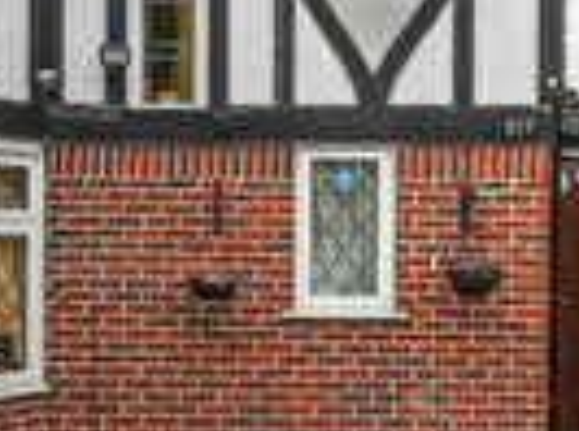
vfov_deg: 20.3
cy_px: 70
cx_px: 170
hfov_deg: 27.2
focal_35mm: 71
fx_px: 1184
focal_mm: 14
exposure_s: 1/320
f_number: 8
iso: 400
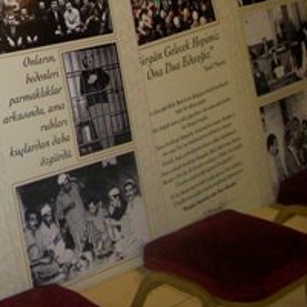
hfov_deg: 21.3
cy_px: 31
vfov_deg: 22.0
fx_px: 773
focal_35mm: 77
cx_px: -34
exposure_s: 1/64
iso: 200
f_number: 2.7
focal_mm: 6
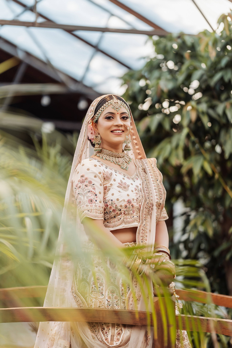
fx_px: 822
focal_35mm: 85
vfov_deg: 23.9
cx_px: 116
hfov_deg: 16.1
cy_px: 174
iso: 320
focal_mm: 85
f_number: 1.4
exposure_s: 1/1600
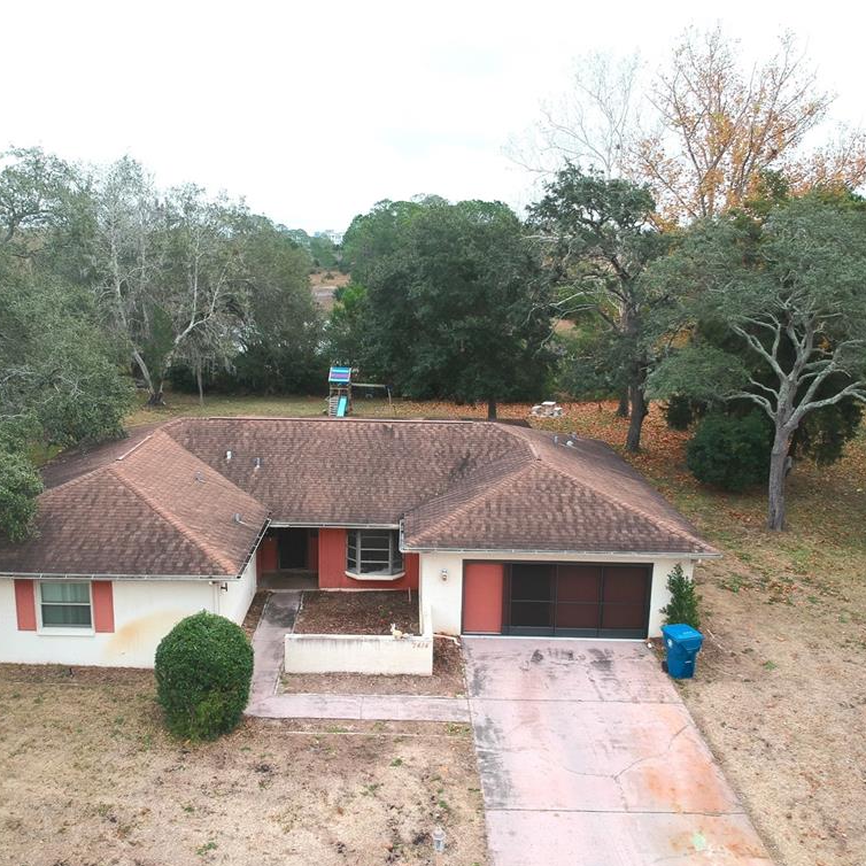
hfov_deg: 54.0
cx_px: 393
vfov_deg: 54.0
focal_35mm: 30
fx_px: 849
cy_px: 440
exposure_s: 1/80
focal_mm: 4.49
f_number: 2.6
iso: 100
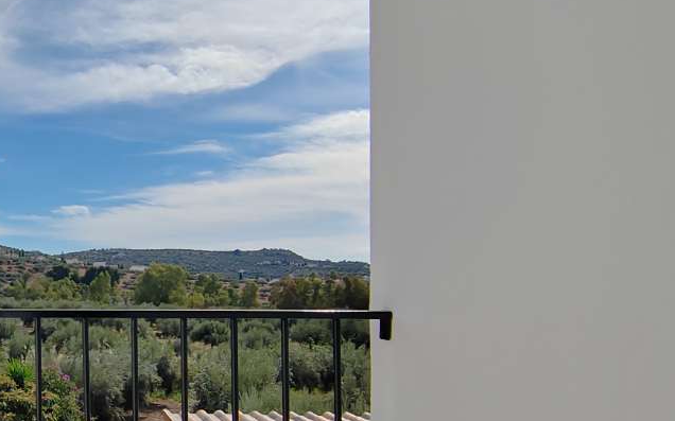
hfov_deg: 46.6
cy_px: 292
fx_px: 644
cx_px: 5
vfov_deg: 35.8
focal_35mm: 35
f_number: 2.2
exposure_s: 1/3300
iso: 100
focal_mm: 2.16
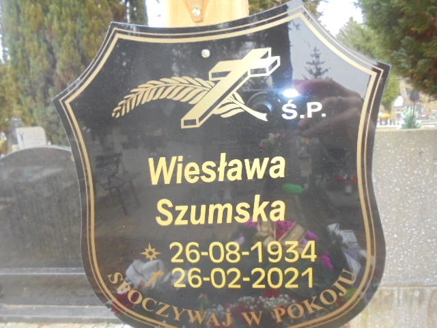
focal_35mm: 26
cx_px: 218
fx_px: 328
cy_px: 164
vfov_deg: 53.1
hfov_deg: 67.3
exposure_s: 1/30
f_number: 3.5
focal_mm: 4.6
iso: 320
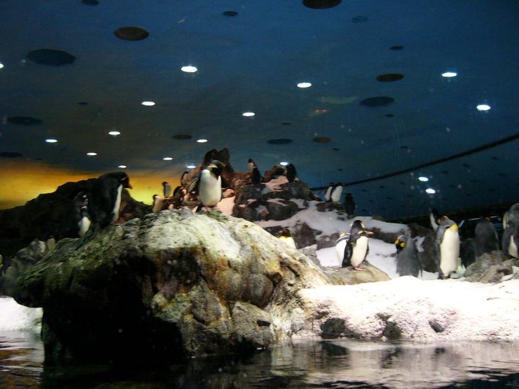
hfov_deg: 52.6
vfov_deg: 40.7
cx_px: 260
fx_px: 525
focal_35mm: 35
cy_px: 194
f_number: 2.8
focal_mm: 5.8
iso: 200
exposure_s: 1/8
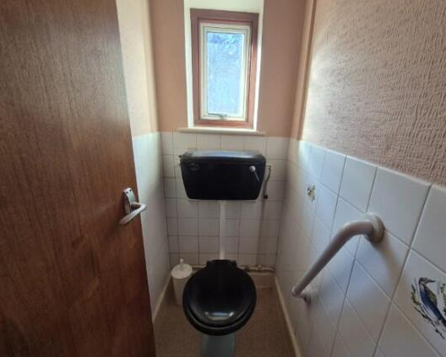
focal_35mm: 14
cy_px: 178
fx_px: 185
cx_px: 239
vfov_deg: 88.0
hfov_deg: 100.5
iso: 200
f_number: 2.2
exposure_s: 1/100
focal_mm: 2.2
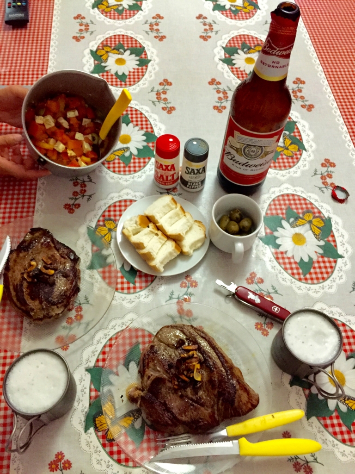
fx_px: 397
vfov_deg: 61.7
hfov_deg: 48.2
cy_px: 237
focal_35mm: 29
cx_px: 178
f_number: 2.2
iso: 400
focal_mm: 4.15
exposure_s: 1/15
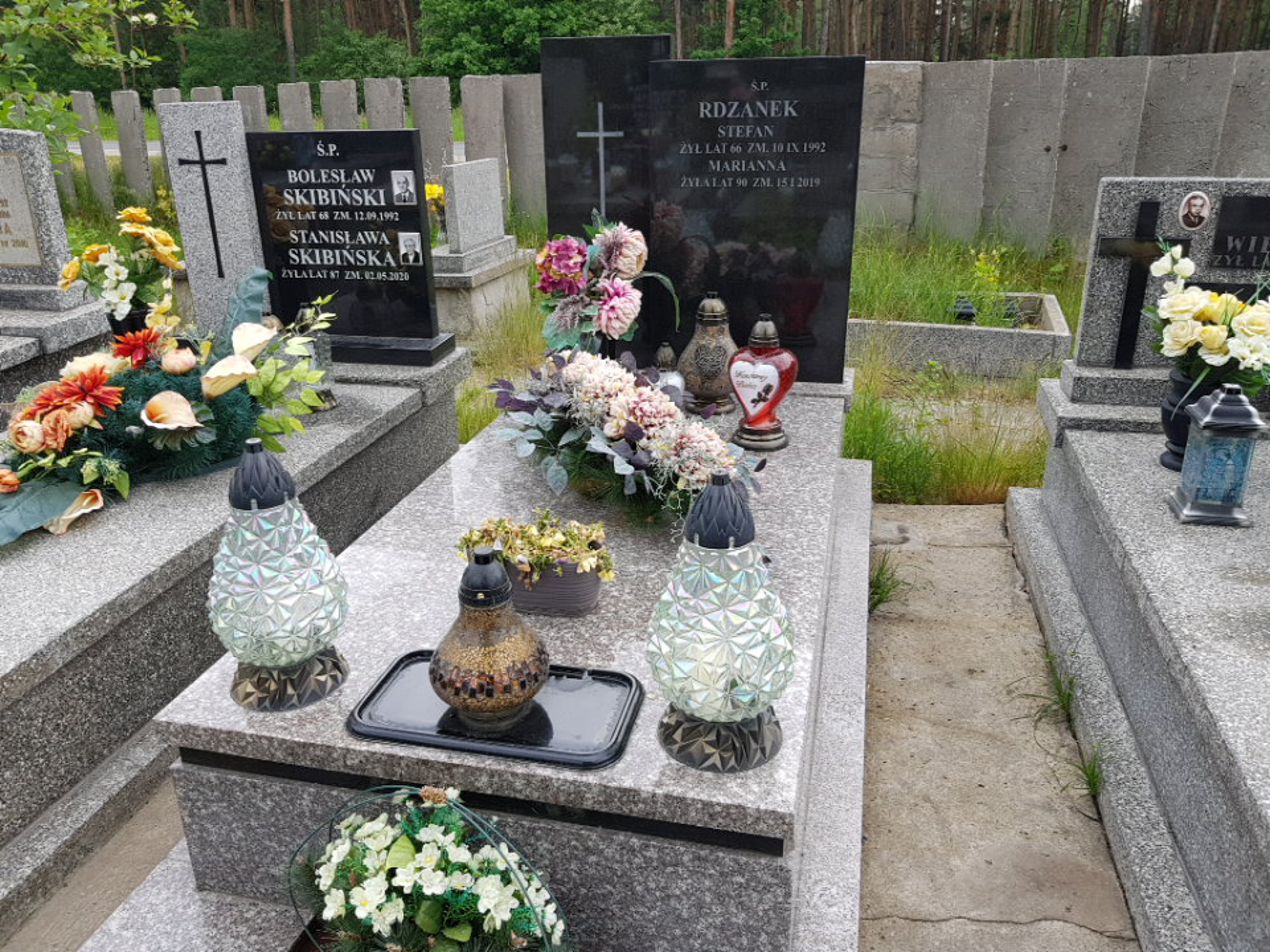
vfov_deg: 53.1
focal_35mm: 26
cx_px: 635
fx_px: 954
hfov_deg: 67.3
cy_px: 476
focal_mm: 4.2
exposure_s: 1/146
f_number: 1.7
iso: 40
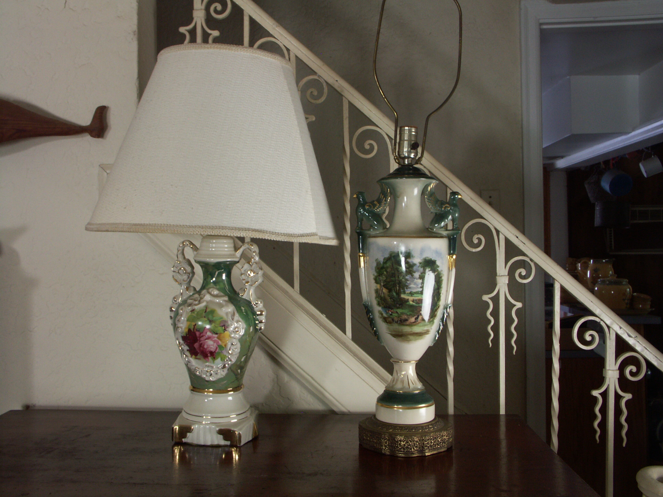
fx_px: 632
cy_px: 248
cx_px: 332
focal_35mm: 33
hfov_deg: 55.4
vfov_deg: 42.9
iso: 100
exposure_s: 1/6
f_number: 7.1
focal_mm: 8.44
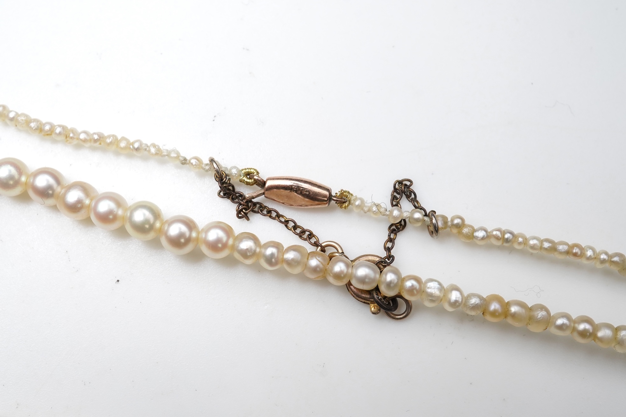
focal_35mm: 45
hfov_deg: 43.6
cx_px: 313
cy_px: 208
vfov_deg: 29.9
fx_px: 782
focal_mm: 30
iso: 500
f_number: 16
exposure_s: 1/125
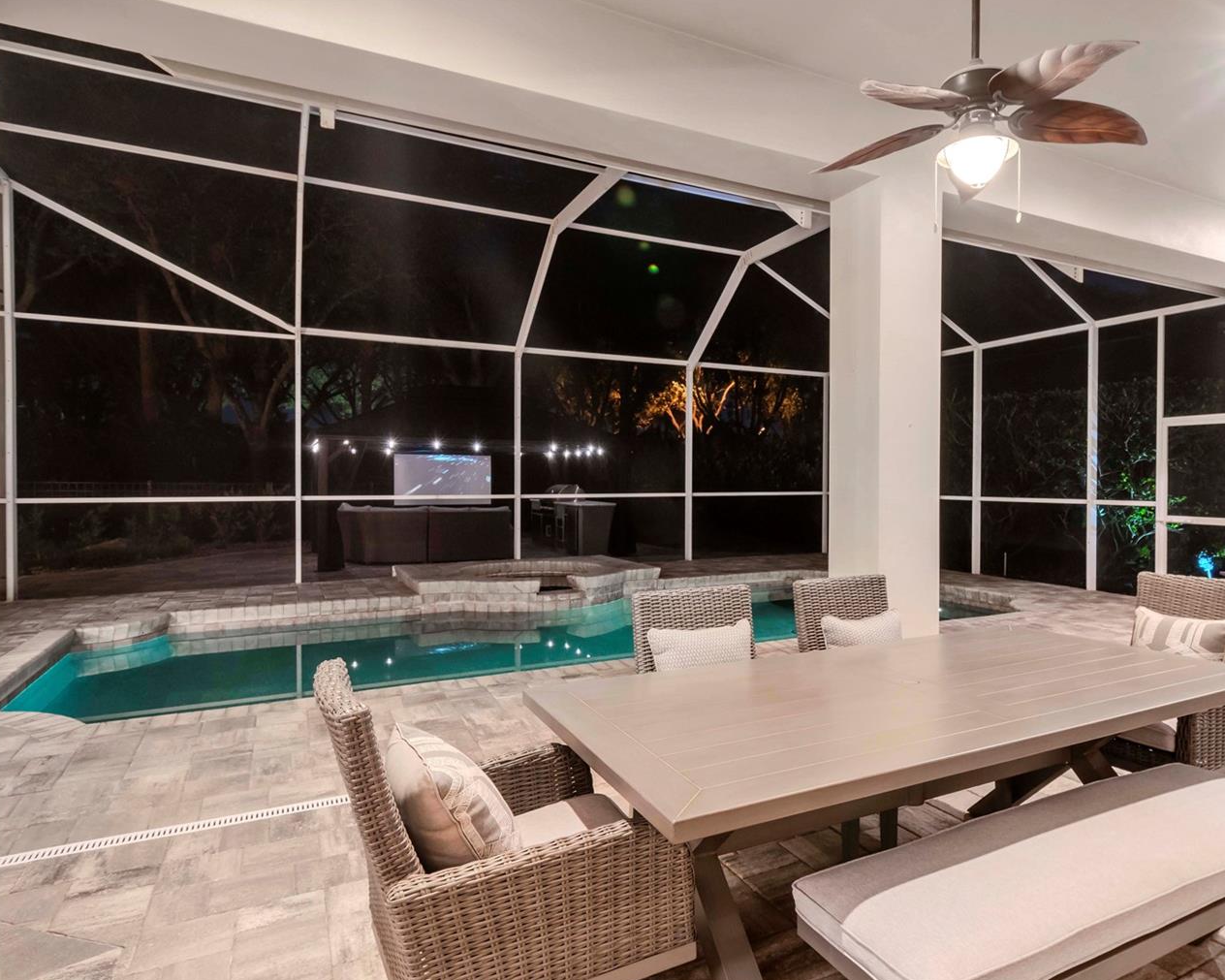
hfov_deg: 80.6
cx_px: 737
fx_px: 710
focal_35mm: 20
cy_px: 494
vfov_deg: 69.2
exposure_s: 5
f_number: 11
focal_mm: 11
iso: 200
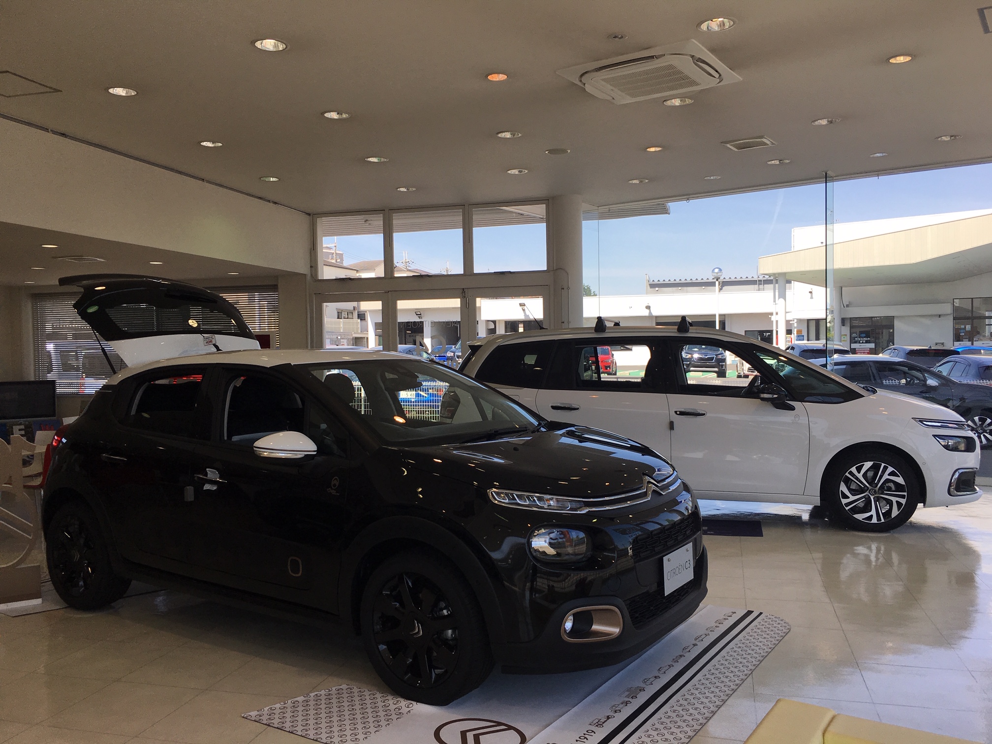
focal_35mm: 29
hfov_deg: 61.7
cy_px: 372
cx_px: 496
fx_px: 831
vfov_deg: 48.2
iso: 25
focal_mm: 4.15
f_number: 2.2
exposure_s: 1/712
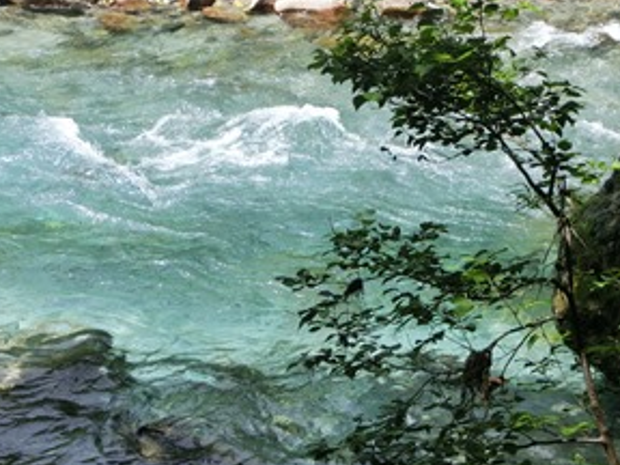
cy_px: 205
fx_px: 1307
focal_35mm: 73
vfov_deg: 20.2
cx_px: 310
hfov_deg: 26.7
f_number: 4.2
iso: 80
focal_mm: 8.29
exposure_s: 1/320
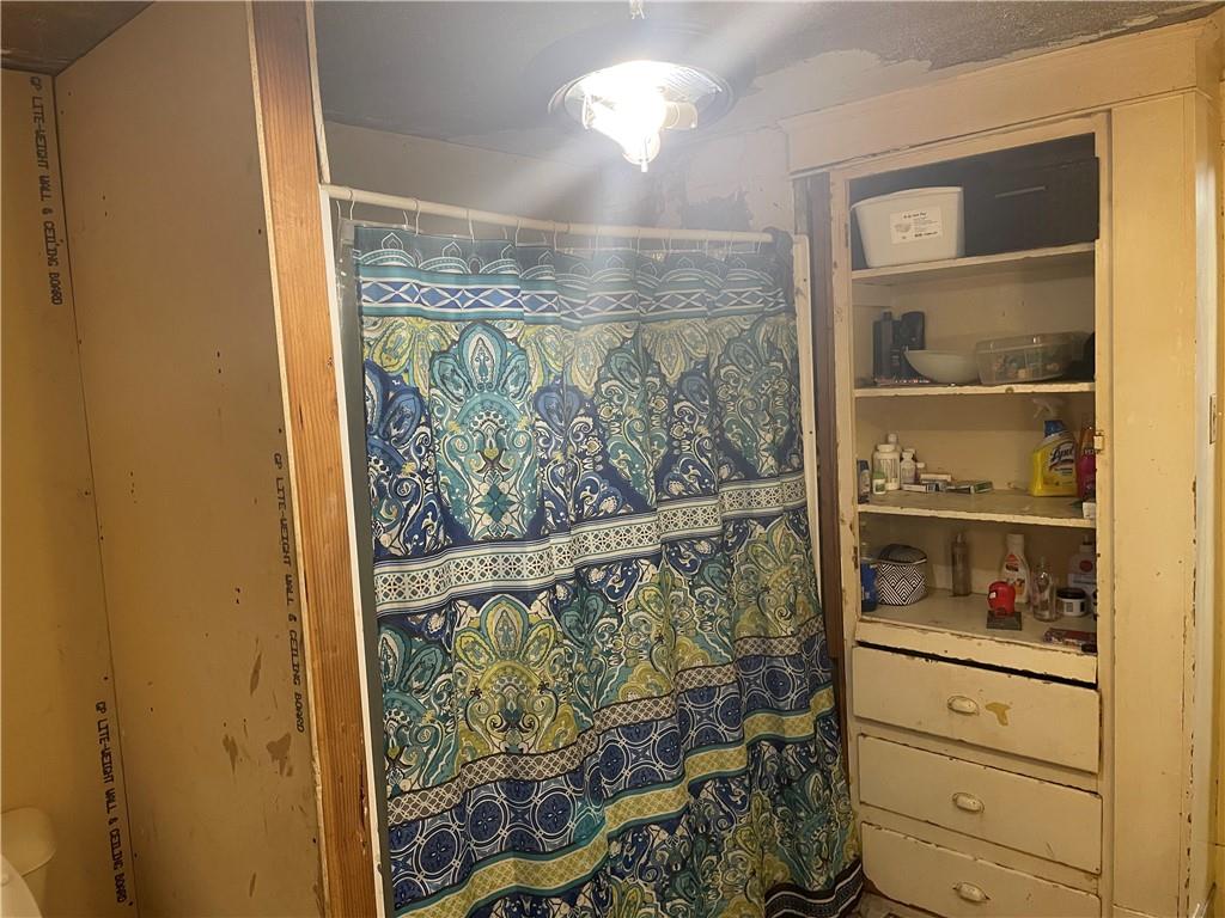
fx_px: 920
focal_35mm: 26
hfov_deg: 67.3
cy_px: 459
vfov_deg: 53.1
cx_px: 612
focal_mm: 4.2
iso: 320
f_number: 1.6
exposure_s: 1/60
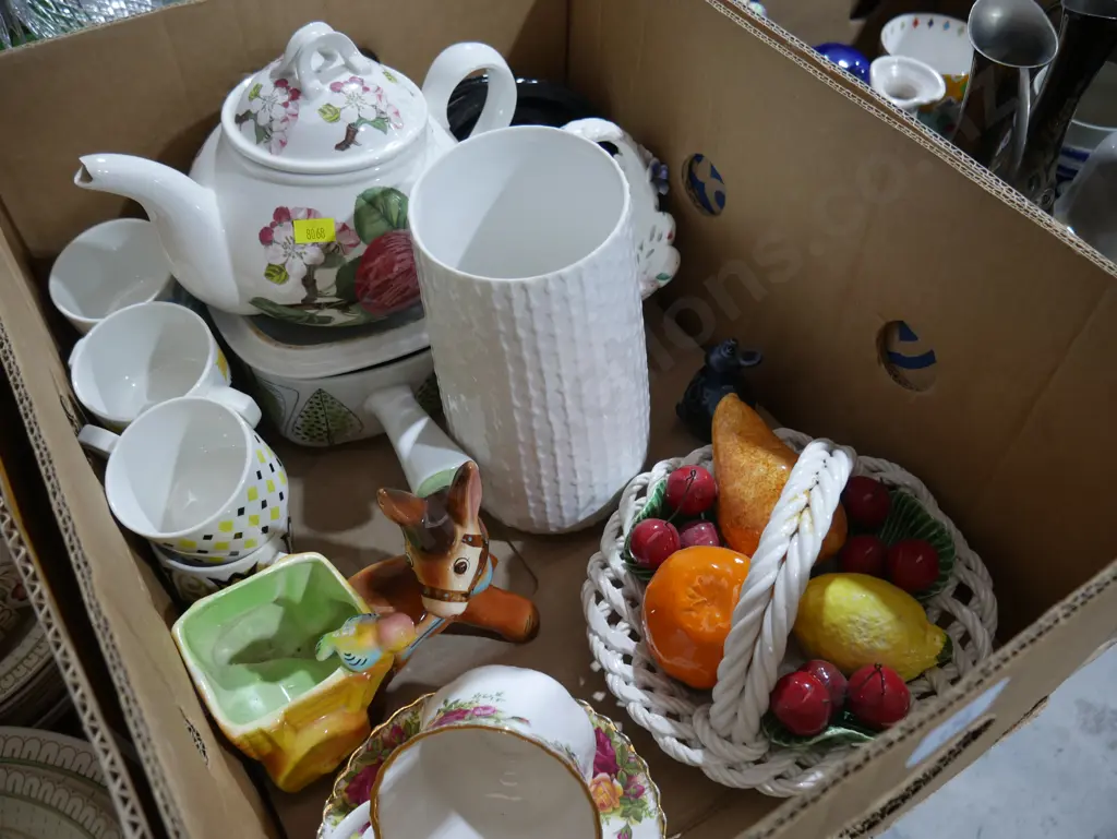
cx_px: 558
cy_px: 420
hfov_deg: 63.4
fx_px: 904
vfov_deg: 49.8
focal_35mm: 28
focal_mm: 14
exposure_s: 1/60
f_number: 3.5
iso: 400
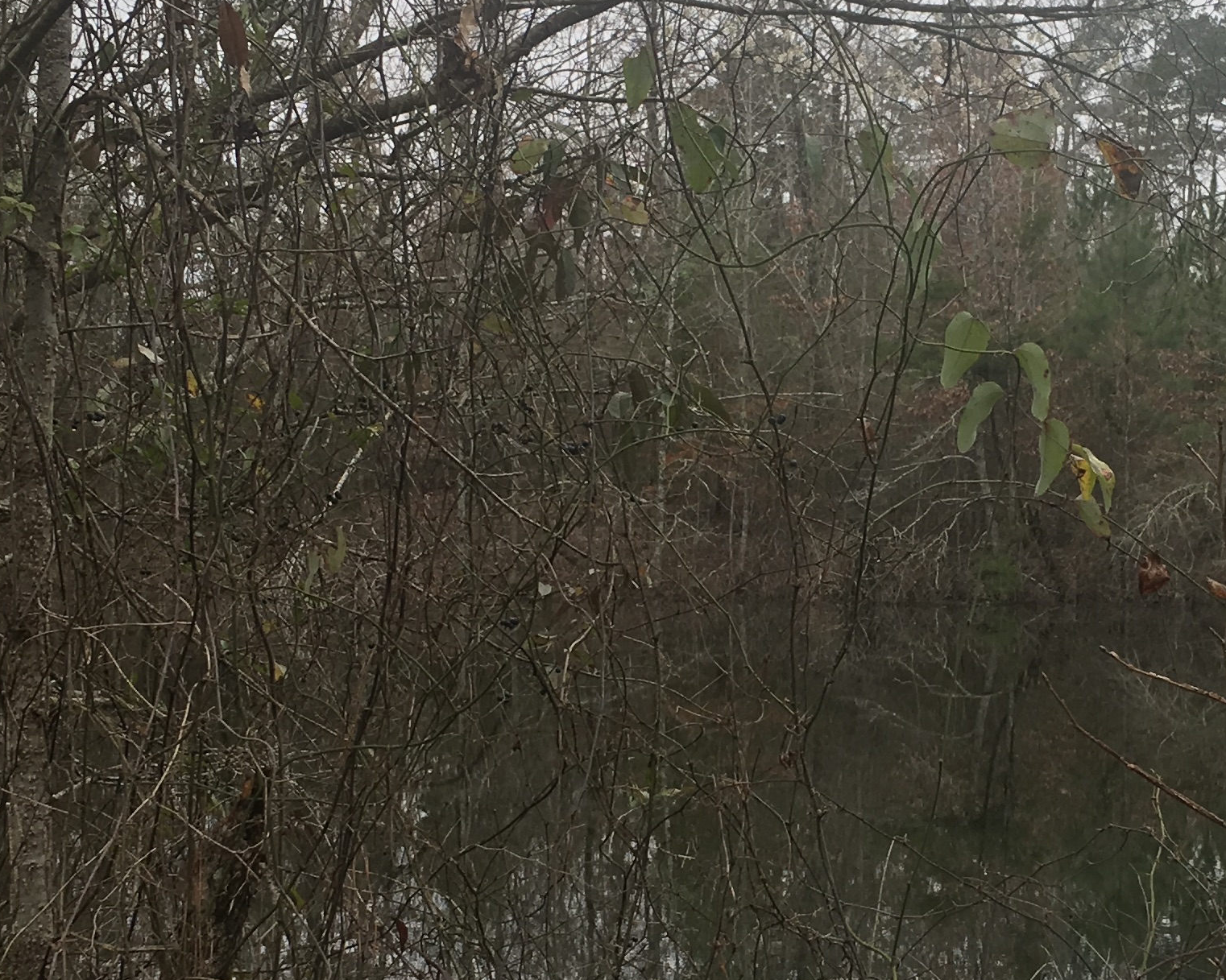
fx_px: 2721
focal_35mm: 75
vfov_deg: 20.4
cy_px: 647
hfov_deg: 25.2
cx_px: 867
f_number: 2.2
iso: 25
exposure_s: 1/345
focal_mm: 4.15
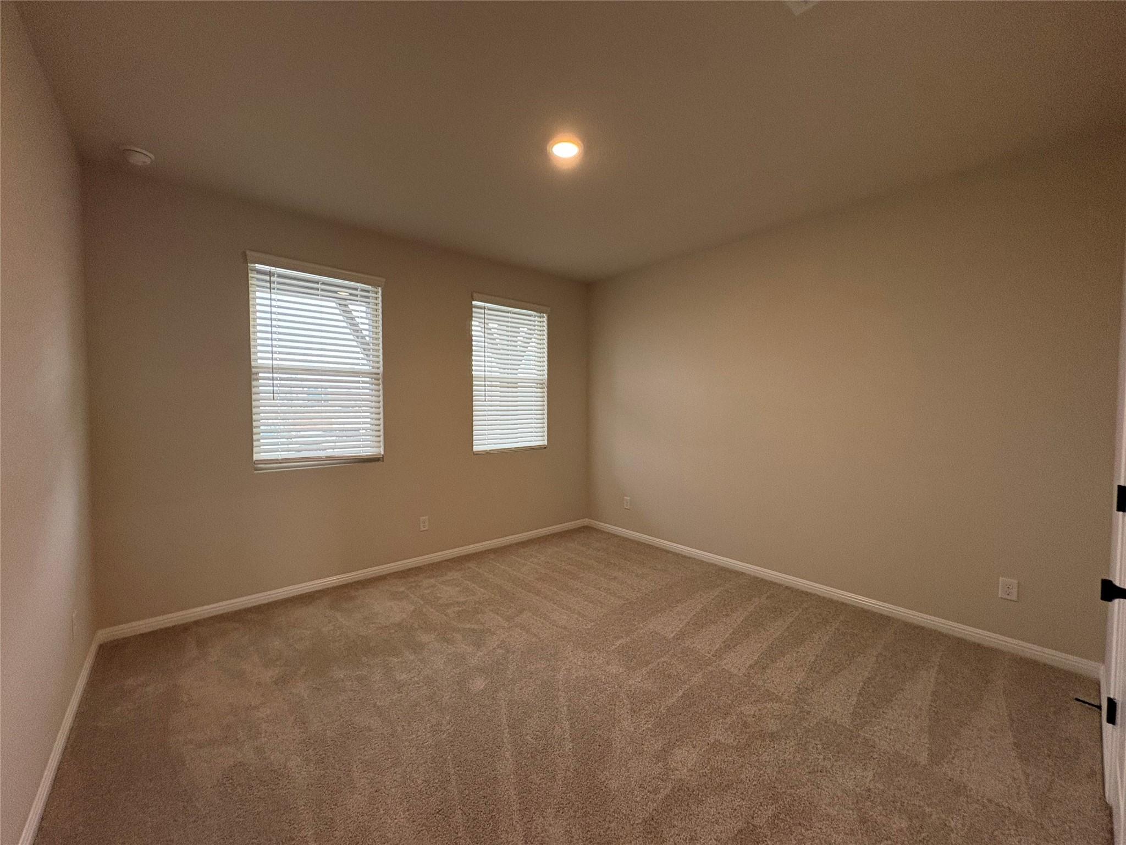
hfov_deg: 102.1
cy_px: 422
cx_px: 563
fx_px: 455
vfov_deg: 85.7
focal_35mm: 14
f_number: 2.2
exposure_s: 1/120
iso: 320
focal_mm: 2.22
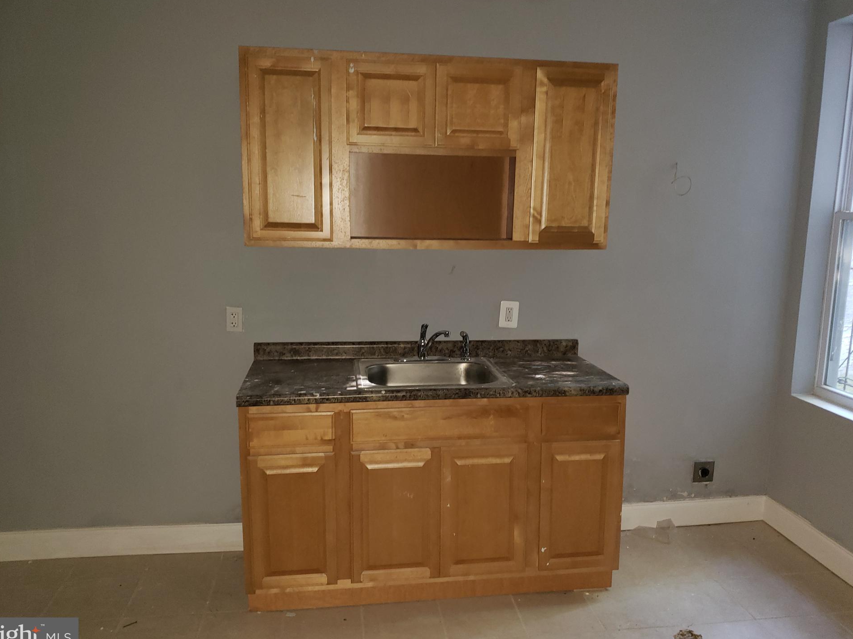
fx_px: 690
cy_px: 310
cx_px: 426
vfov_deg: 49.7
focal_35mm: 28
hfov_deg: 63.5
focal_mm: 4.3
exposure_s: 1/15
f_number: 1.5
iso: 125
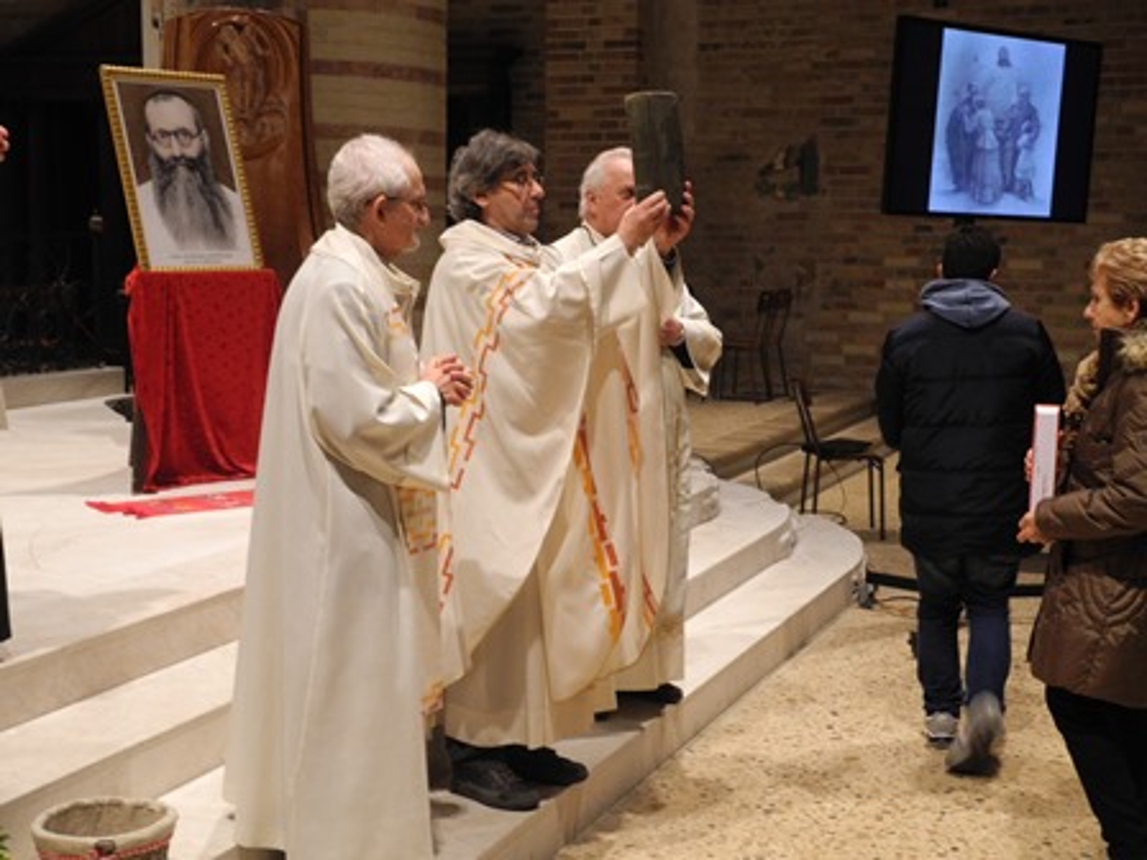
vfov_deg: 26.6
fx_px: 1822
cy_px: 430
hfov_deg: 34.9
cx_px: 574
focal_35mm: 55
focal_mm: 11.8
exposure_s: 1/17
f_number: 3.5
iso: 400
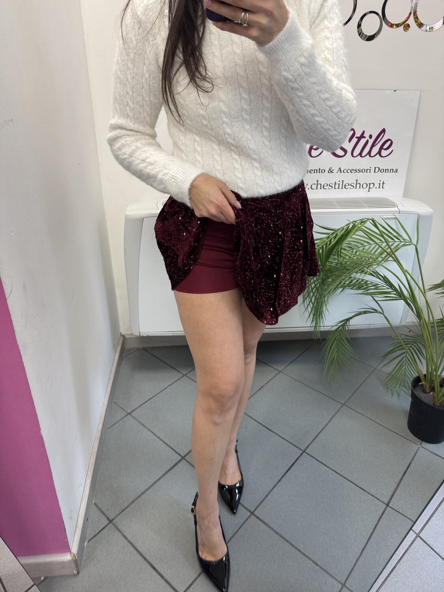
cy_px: 296
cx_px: 222
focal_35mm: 24
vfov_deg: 71.6
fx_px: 410
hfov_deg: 56.8
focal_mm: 6.76
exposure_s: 1/100
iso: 160
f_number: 1.78
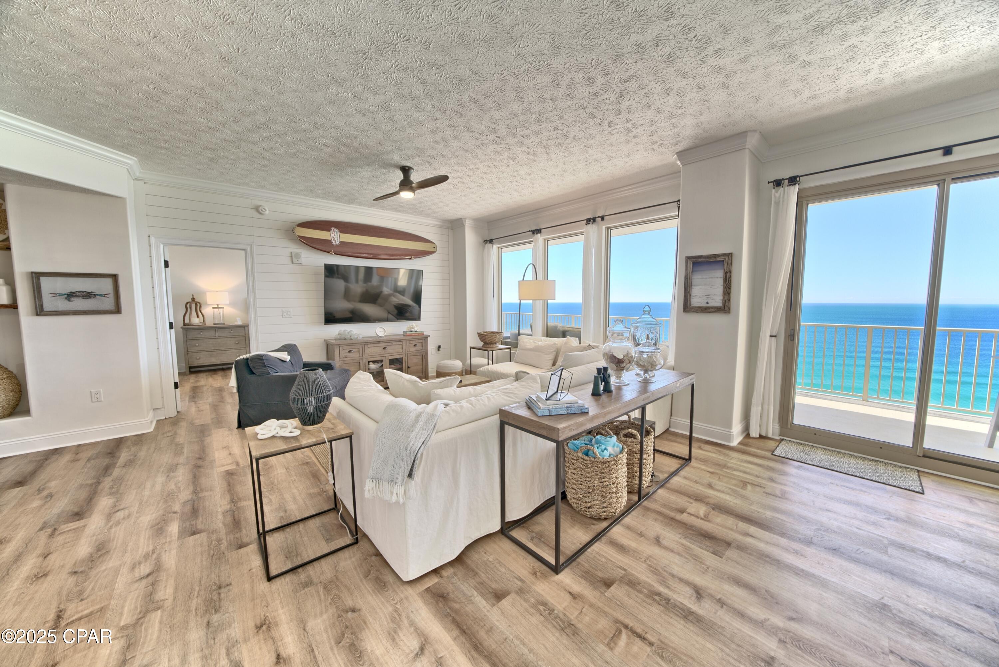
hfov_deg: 112.6
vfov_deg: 90.0
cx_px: 500
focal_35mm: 12
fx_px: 333
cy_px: 334
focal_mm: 12
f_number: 8
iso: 500
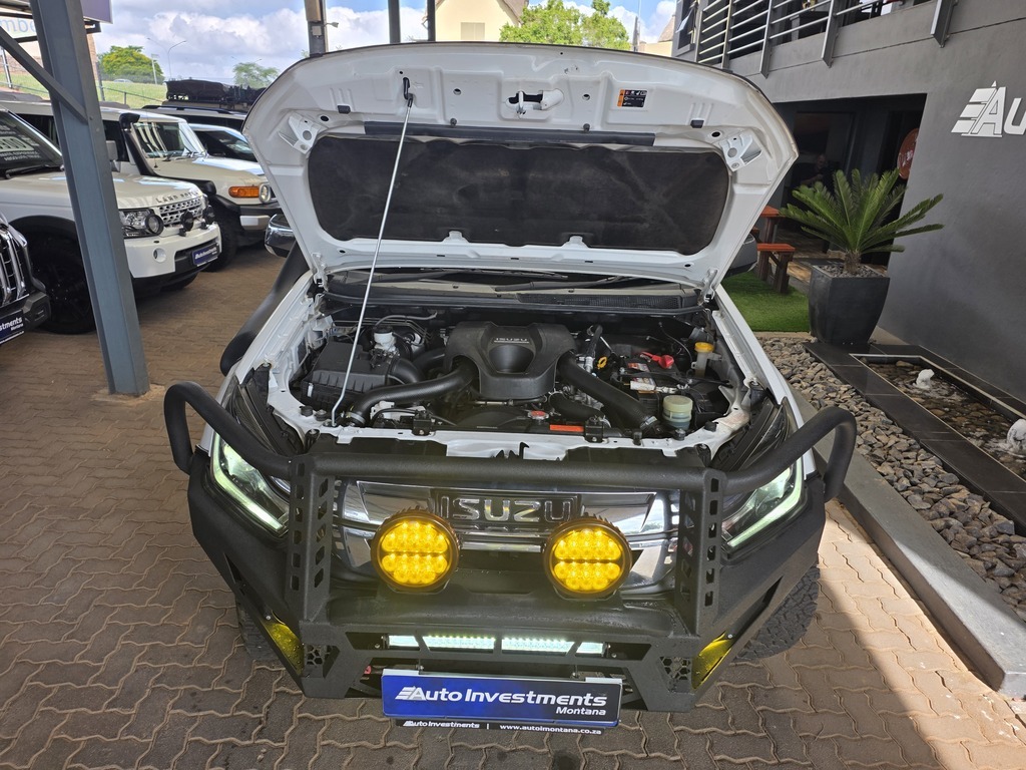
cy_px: 385
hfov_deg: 73.9
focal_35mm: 23
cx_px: 513
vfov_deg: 58.9
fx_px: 682
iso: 80
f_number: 1.7
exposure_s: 1/1215
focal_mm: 6.25
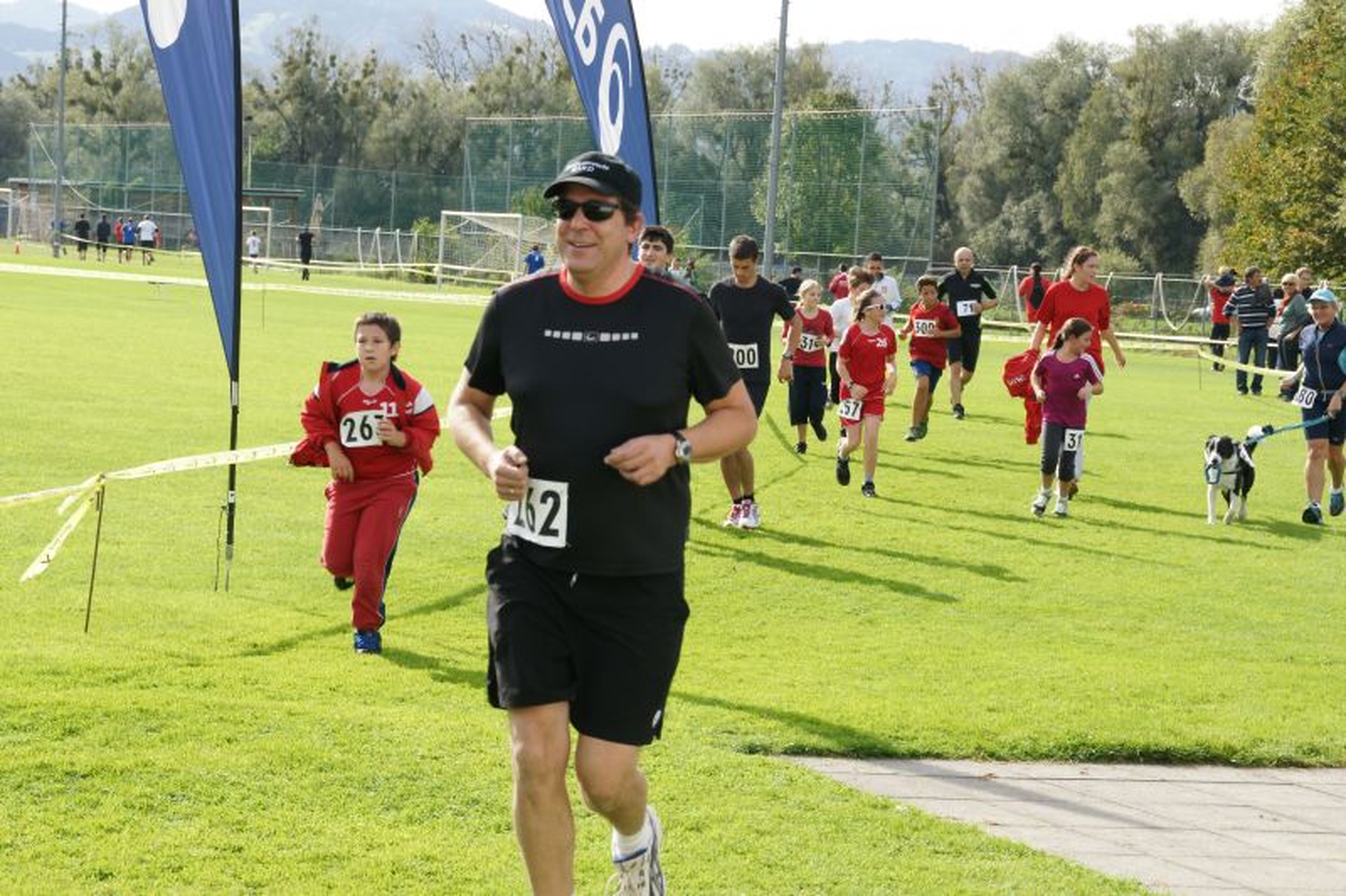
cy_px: 448
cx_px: 673
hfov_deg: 19.5
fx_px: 3925
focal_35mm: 105
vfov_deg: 13.0
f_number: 10
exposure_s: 1/160
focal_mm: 70
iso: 200
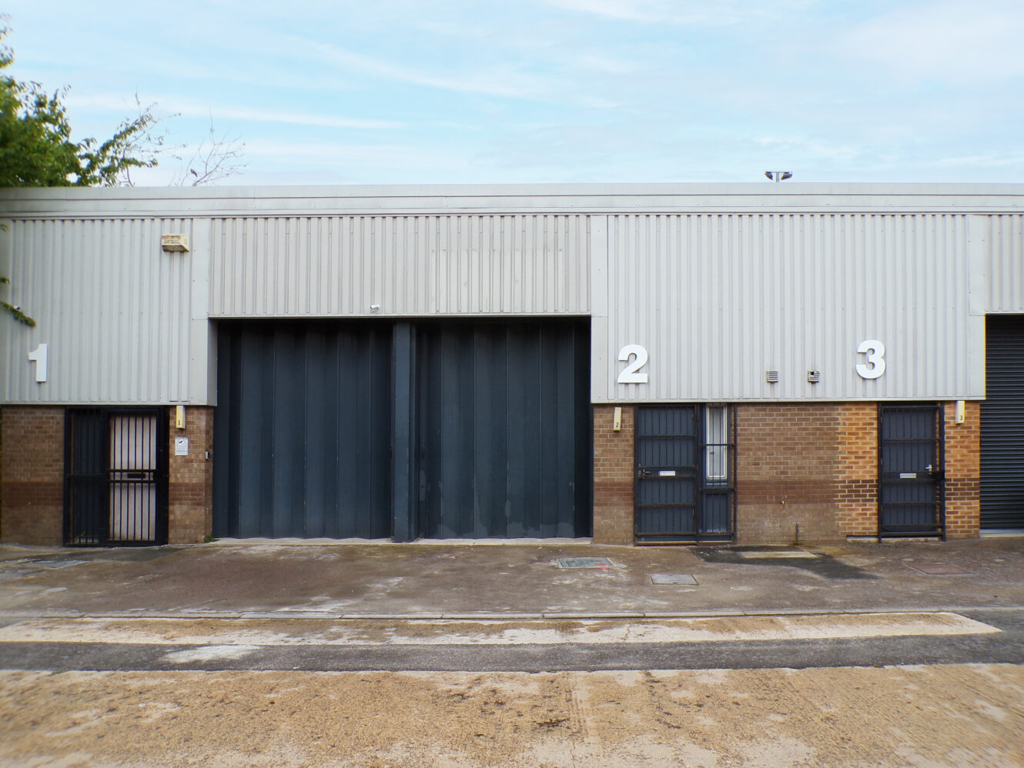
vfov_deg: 56.8
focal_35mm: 24
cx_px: 512
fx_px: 710
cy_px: 384
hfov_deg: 71.6
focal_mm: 4.3
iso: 100
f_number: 4.4
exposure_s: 1/100
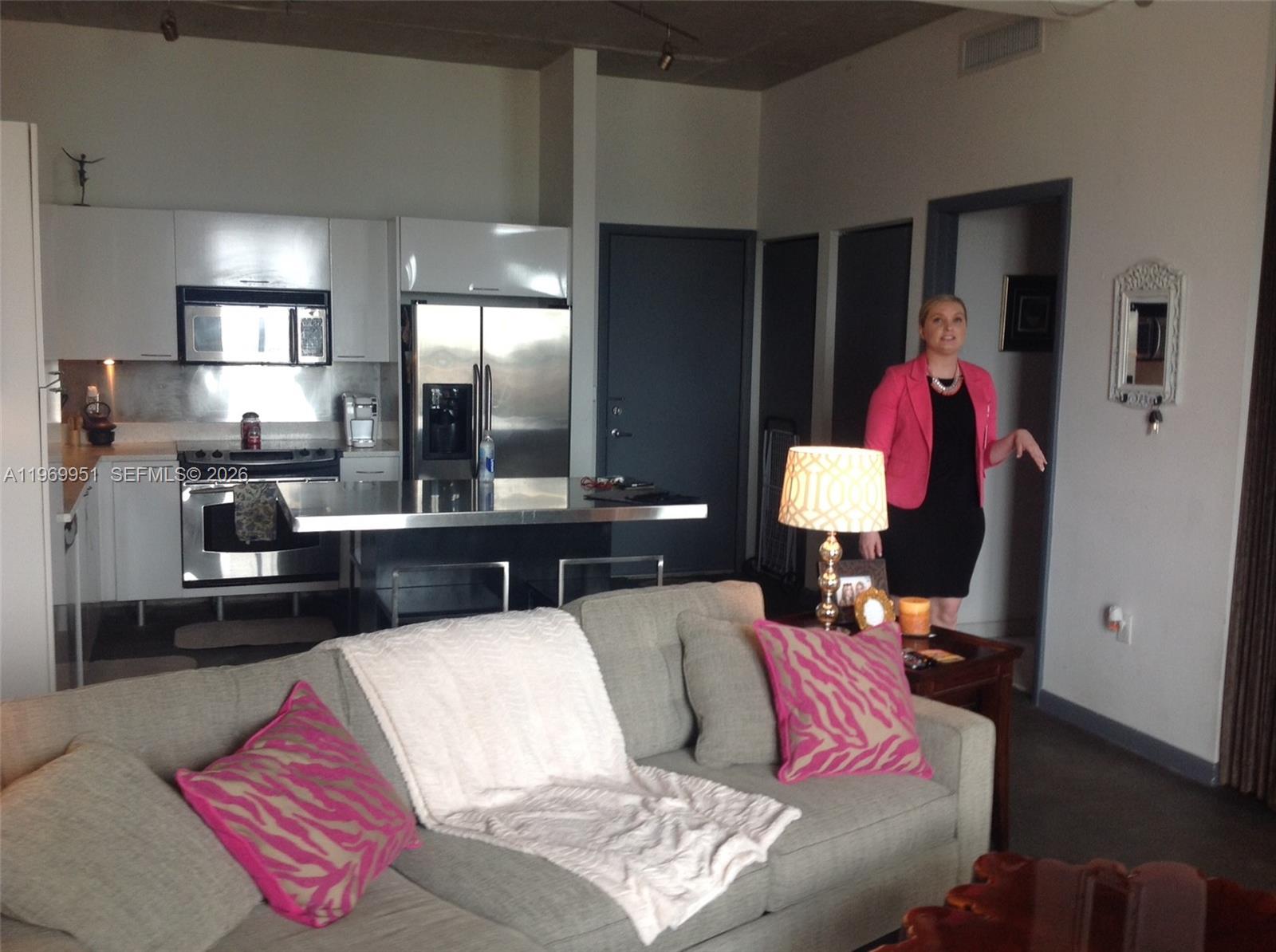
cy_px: 476
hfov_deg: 52.7
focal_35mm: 35
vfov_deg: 40.6
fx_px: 1288
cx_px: 638
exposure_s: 1/30
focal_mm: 4.28
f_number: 2.4
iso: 50
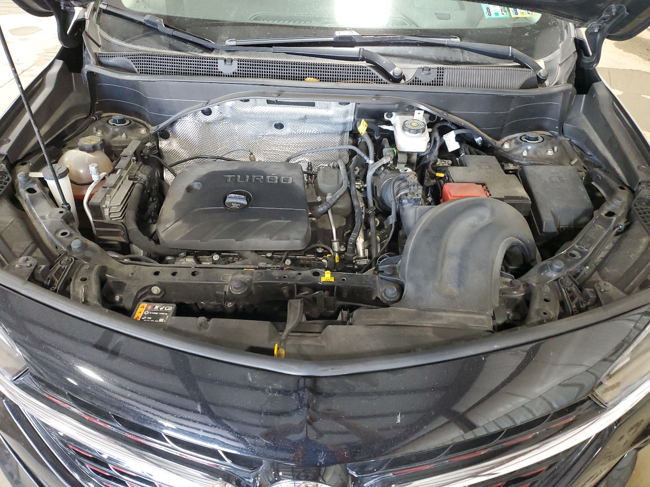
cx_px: 325
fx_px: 488
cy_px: 244
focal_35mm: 26
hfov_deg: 67.3
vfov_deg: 53.1
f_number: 1.5
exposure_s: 1/30
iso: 292
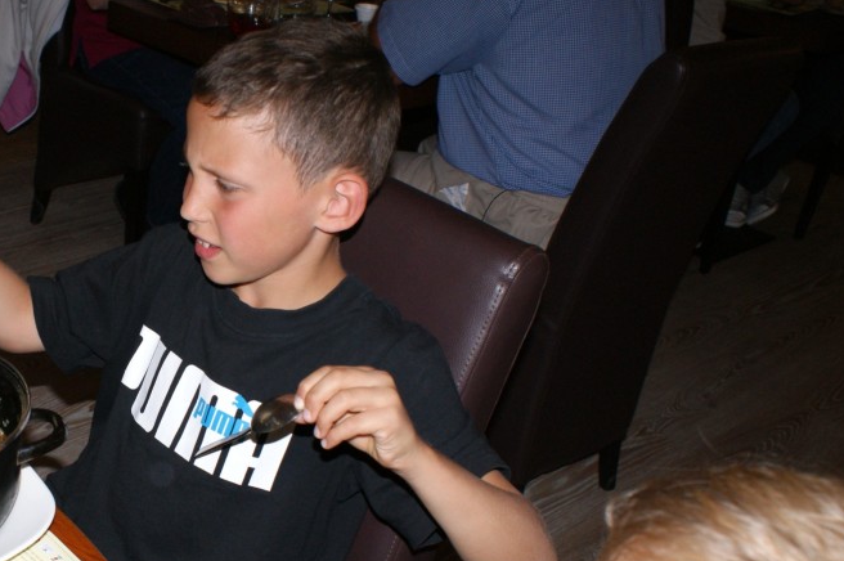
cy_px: 389
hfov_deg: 34.8
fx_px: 1288
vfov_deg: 24.4
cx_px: 131
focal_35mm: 55
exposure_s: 1/60
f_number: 5.6
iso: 400
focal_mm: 20
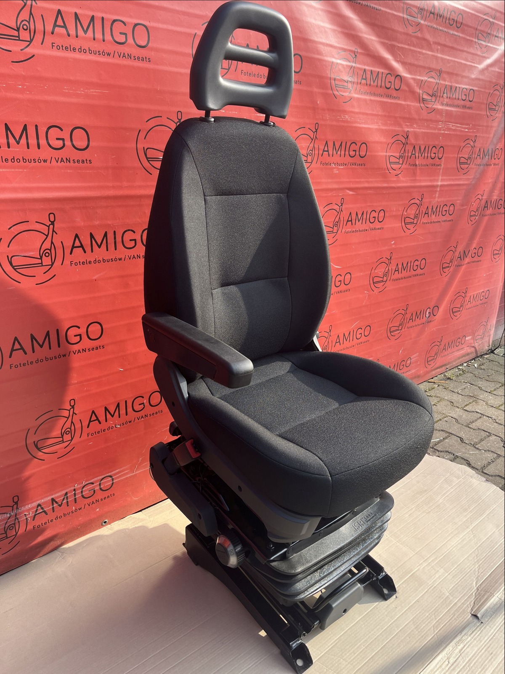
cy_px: 337
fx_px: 506
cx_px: 252
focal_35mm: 26
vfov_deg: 67.3
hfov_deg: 53.1
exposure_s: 1/481
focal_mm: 5.1
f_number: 1.6
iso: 50
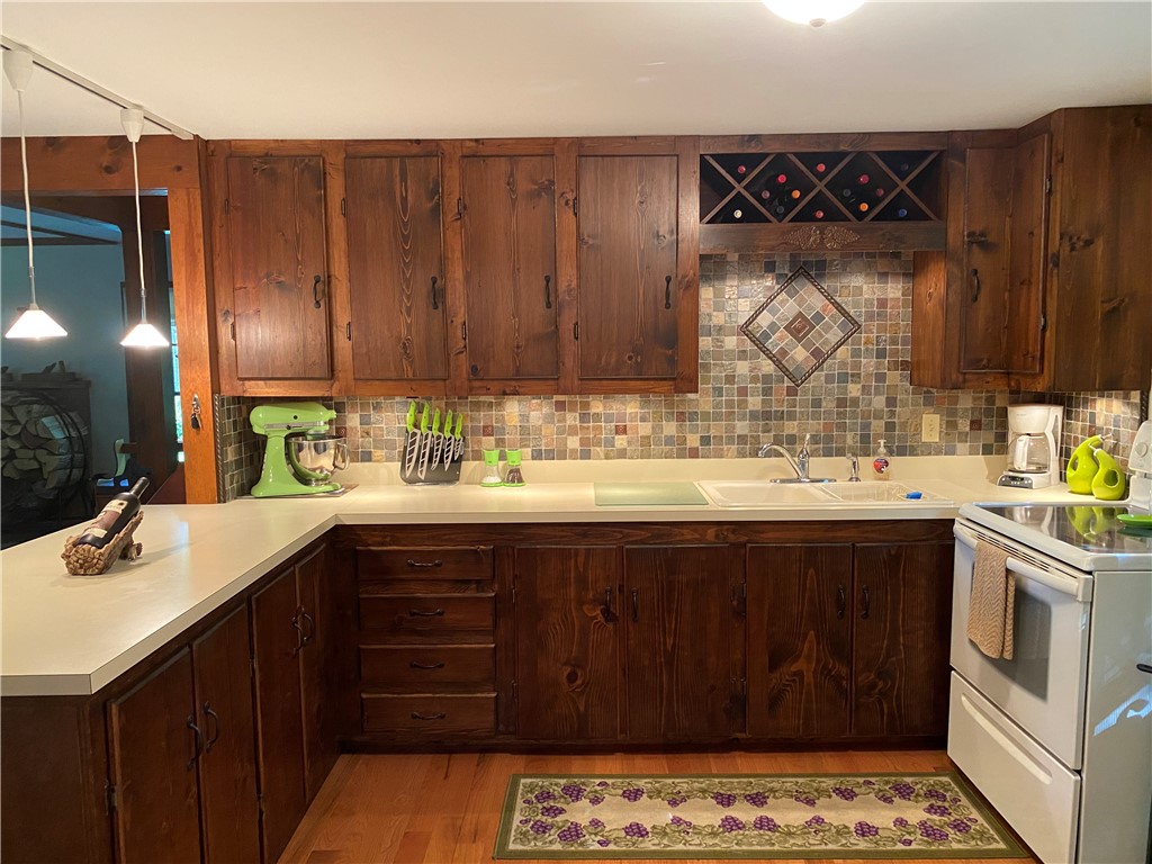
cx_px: 576
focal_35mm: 26
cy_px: 432
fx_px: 865
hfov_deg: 67.3
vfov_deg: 53.1
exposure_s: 1/60
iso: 400
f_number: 1.8
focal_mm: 4.25
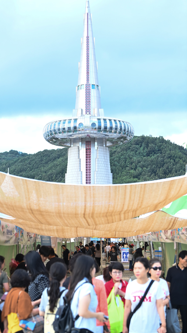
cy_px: 167
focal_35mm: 74
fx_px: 652
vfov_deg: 28.6
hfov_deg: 16.3
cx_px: 76
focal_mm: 70
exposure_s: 1/400
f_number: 4
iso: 800
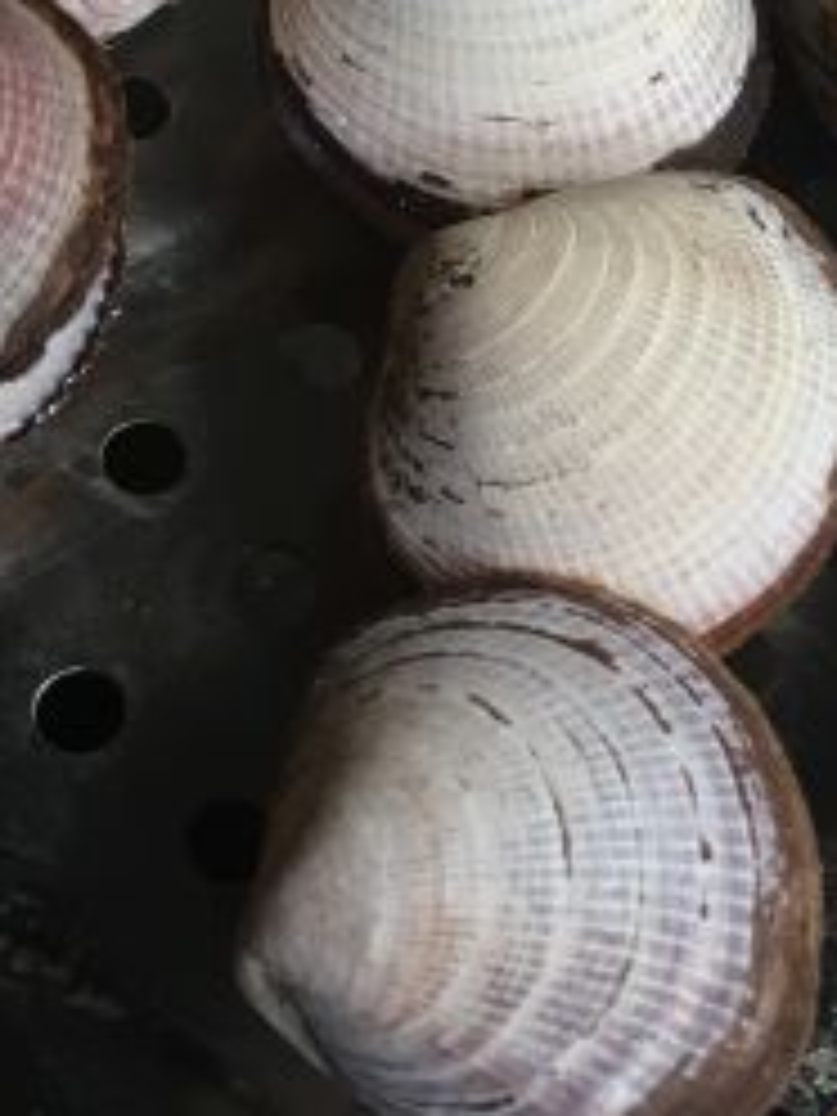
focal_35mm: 82
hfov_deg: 17.7
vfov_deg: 23.1
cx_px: 776
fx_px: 2644
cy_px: 63
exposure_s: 1/17
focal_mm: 4.15
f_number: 2.2
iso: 64
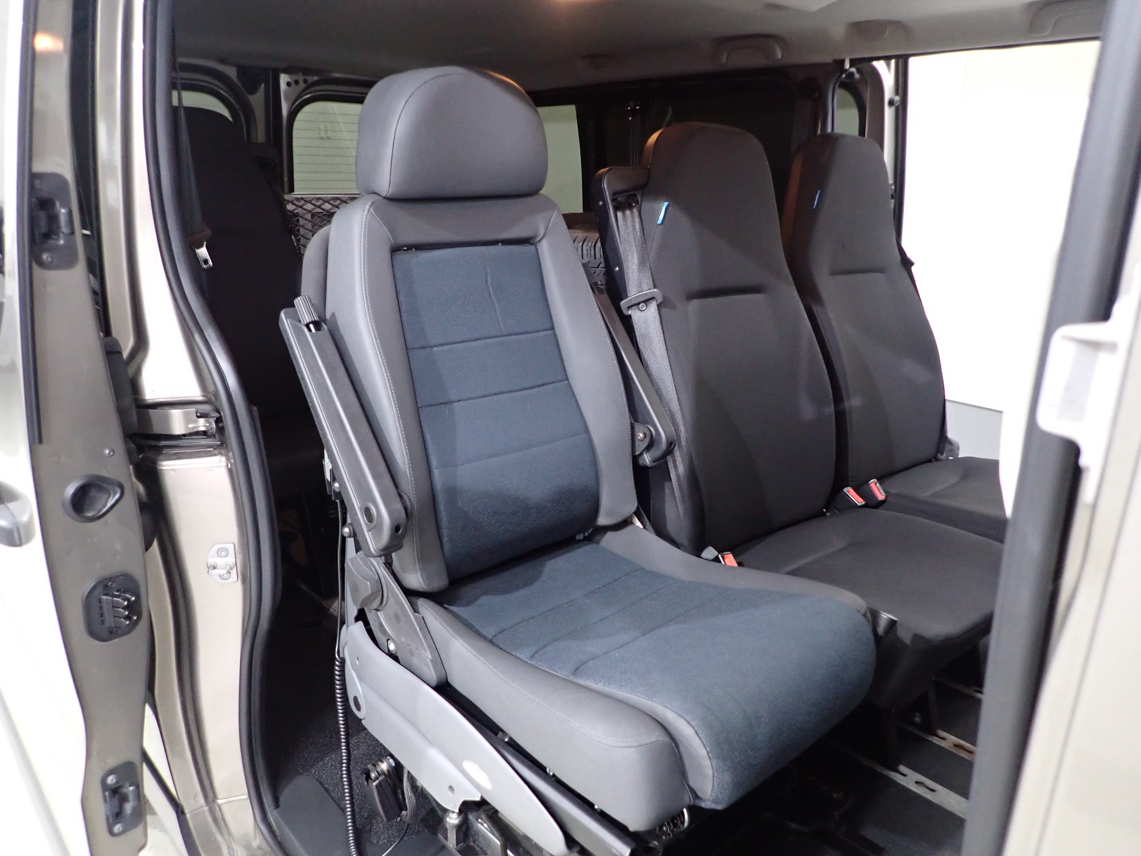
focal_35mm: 25
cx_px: 570
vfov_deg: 54.9
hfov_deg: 69.4
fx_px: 824
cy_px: 428
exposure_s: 1/30
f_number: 2
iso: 640
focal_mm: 4.5
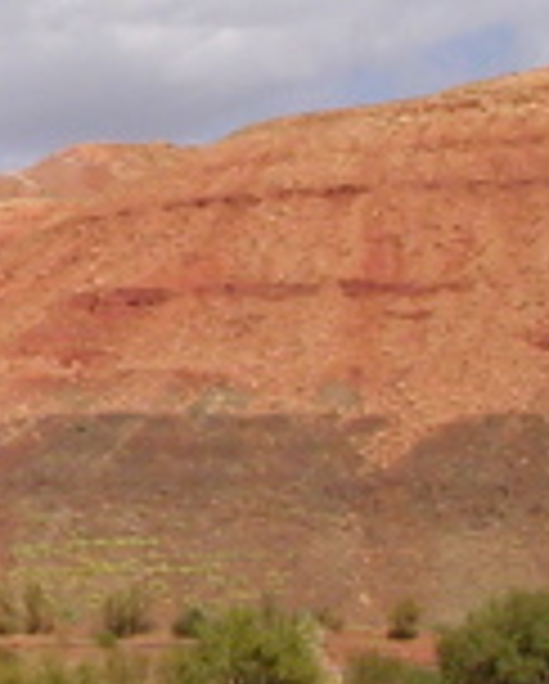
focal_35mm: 152
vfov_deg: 12.7
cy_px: 234
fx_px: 3081
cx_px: -783
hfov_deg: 9.1
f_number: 4.5
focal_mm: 5.6
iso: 100
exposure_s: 1/901
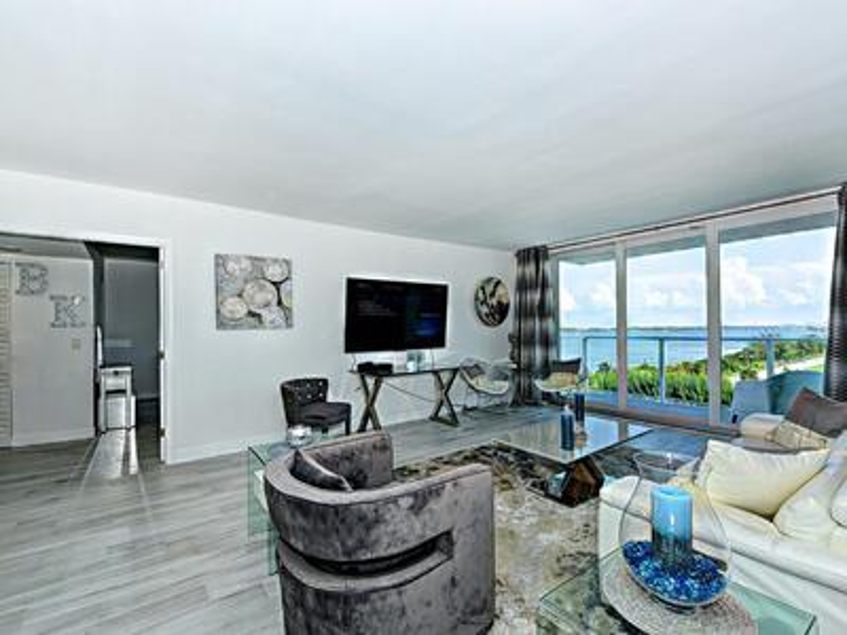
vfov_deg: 85.7
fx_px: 343
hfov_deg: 102.1
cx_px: 424
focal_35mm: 14
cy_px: 318
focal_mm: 14
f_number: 5.6
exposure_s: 1/250
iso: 320
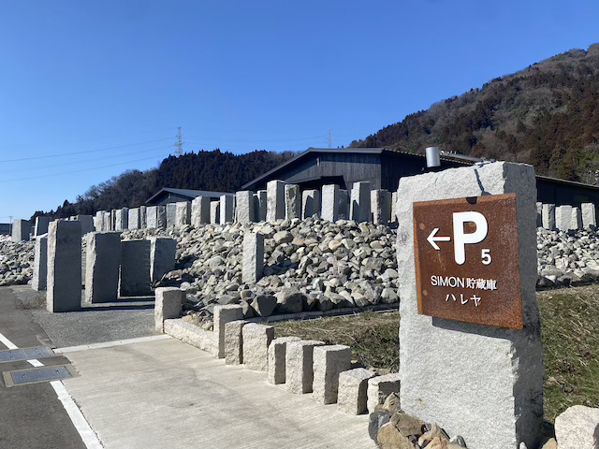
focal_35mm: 26
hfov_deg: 67.3
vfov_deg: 53.1
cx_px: 300
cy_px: 224
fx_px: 450
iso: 32
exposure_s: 1/3497
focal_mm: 4.25
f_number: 1.8
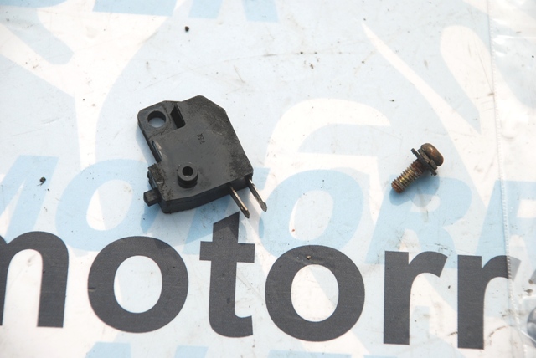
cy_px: 179
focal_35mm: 168
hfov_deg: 12.2
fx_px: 2504
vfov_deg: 8.2
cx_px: 268
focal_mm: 112
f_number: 6.3
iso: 100
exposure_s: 1/640
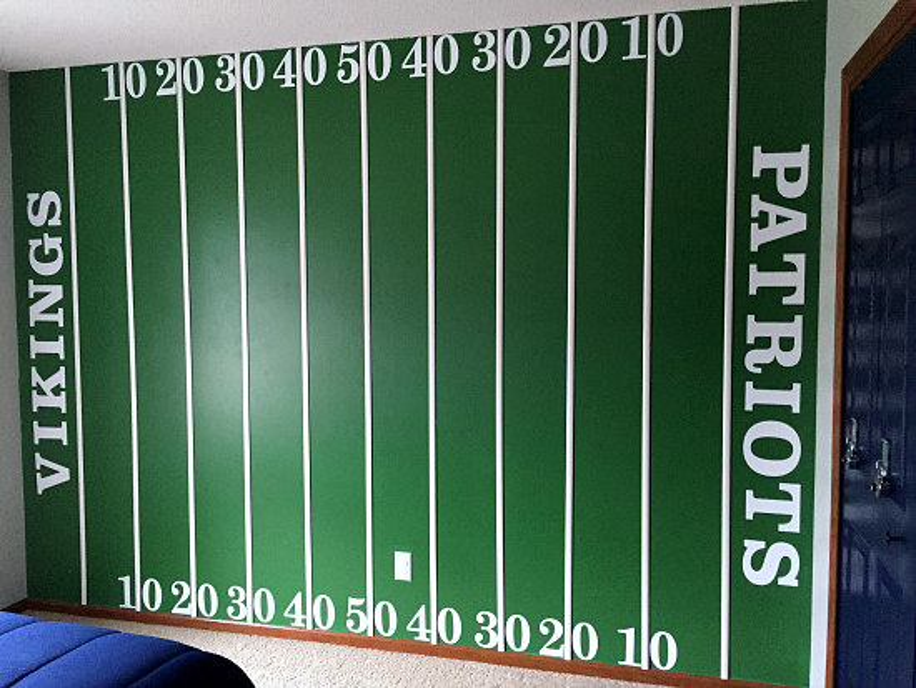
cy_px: 344
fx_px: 768
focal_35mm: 29
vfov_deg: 48.3
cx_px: 458
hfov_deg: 61.6
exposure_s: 1/30
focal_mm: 4.15
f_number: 2.2
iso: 200
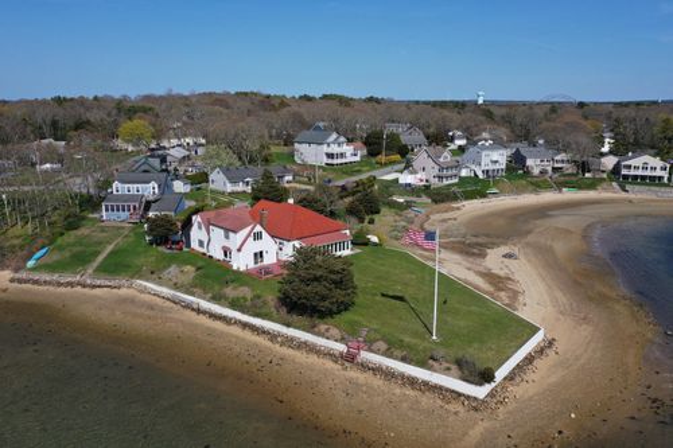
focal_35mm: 28
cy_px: 224
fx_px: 523
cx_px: 336
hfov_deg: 65.5
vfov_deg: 46.4
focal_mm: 10.26
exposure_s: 1/640
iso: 100
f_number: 6.3
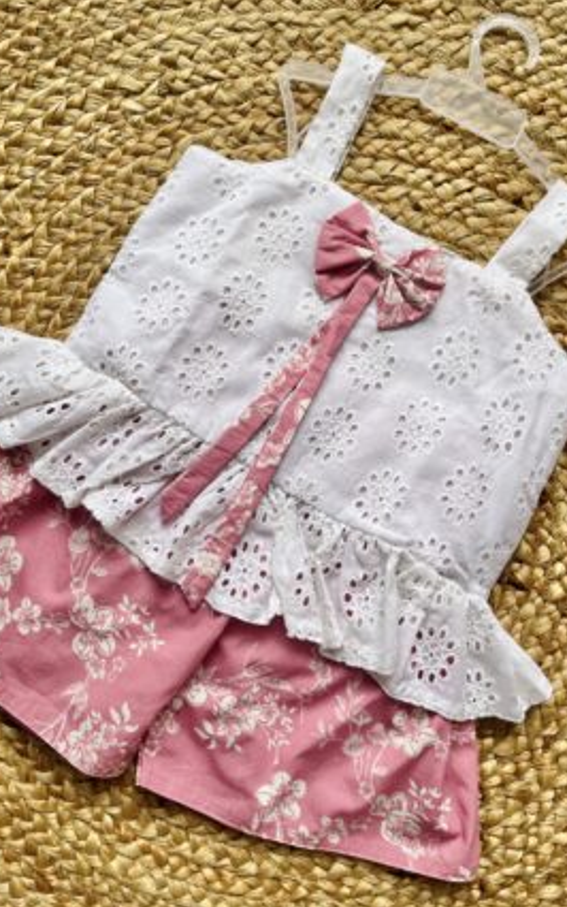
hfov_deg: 44.6
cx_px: 279
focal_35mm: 28
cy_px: 457
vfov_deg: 66.4
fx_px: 692
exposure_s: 1/121
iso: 50
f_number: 1.6
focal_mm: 5.1
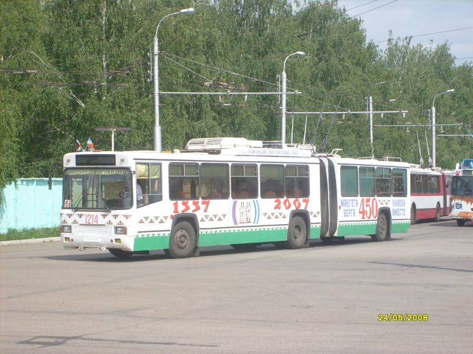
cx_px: 236
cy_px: 177
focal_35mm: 106
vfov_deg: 14.0
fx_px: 1448
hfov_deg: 18.5
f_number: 4.9
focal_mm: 17.4
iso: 80
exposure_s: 1/750
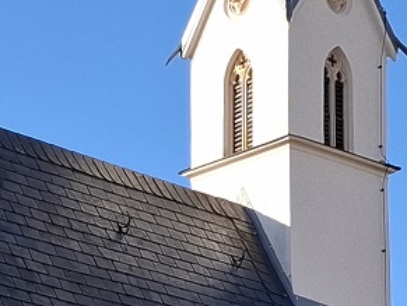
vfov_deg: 9.1
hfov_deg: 12.2
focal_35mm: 161
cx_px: 52
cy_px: 345
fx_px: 1895
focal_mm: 5.54
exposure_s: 1/852
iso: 50
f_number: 1.8
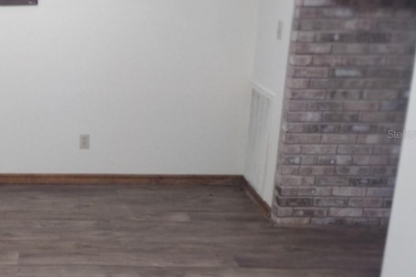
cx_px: 22
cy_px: 134
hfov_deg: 33.3
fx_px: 647
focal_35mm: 56
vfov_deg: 24.2
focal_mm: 4.71
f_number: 1.7
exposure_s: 1/40
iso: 378
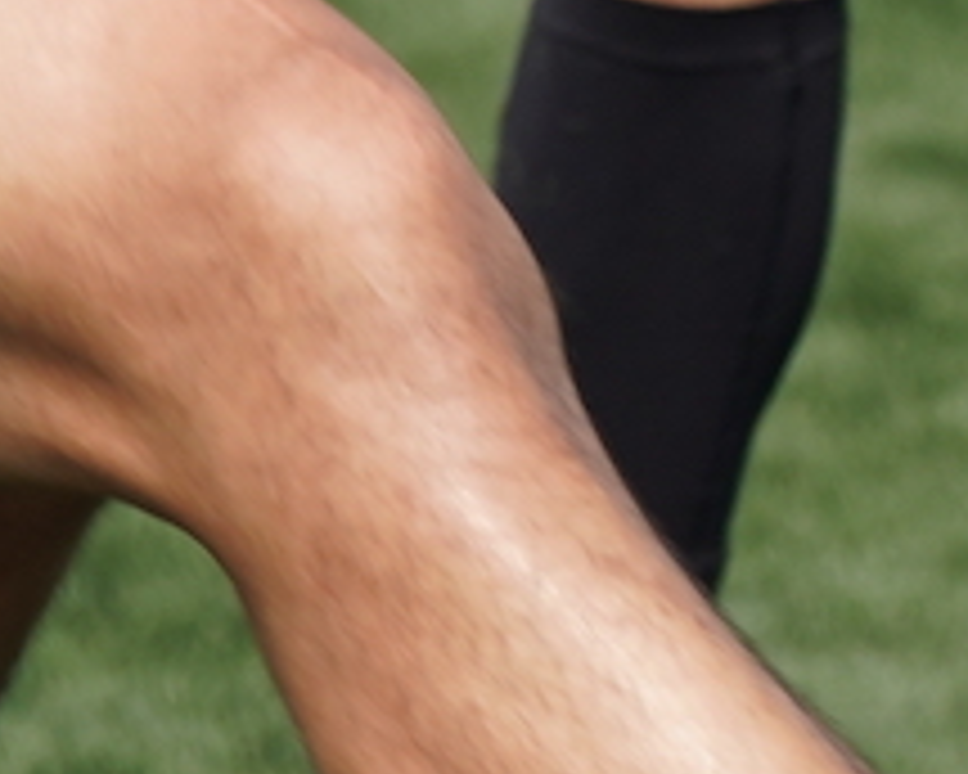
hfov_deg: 1.7
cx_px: 2179
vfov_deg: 1.3
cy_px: -763
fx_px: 33319
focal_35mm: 1163
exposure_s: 1/800
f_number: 5
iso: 160
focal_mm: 133
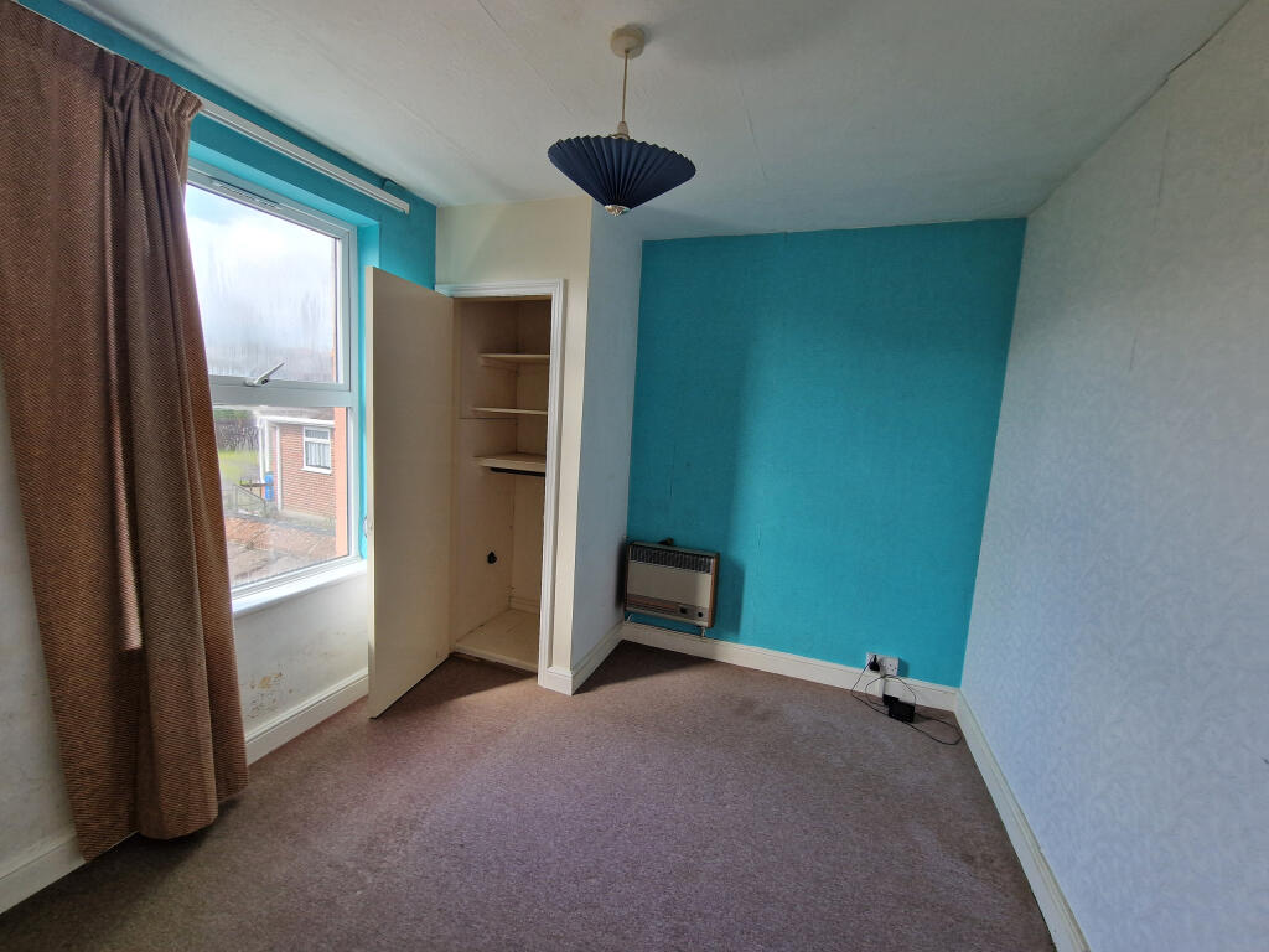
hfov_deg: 106.2
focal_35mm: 13
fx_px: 477
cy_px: 476
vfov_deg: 89.9
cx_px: 634
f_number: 2.2
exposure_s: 1/120
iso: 80
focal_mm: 2.2
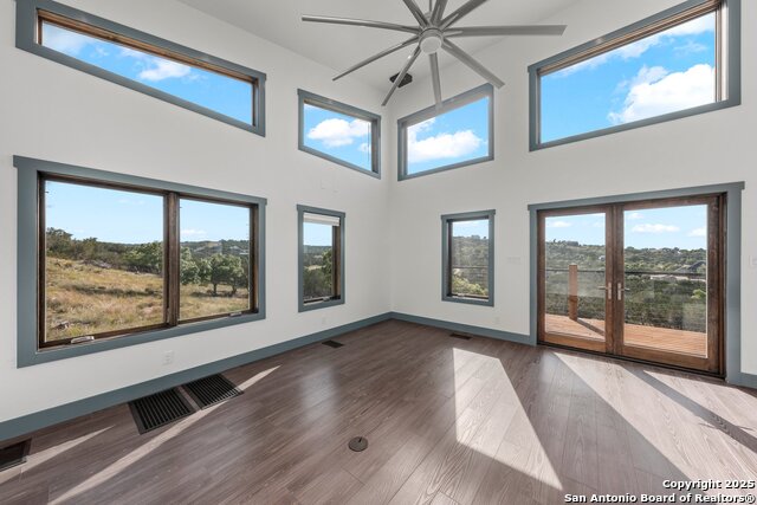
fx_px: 252
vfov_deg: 90.0
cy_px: 252
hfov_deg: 112.6
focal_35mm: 12
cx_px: 378
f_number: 8
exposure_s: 1/125
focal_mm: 12
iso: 100
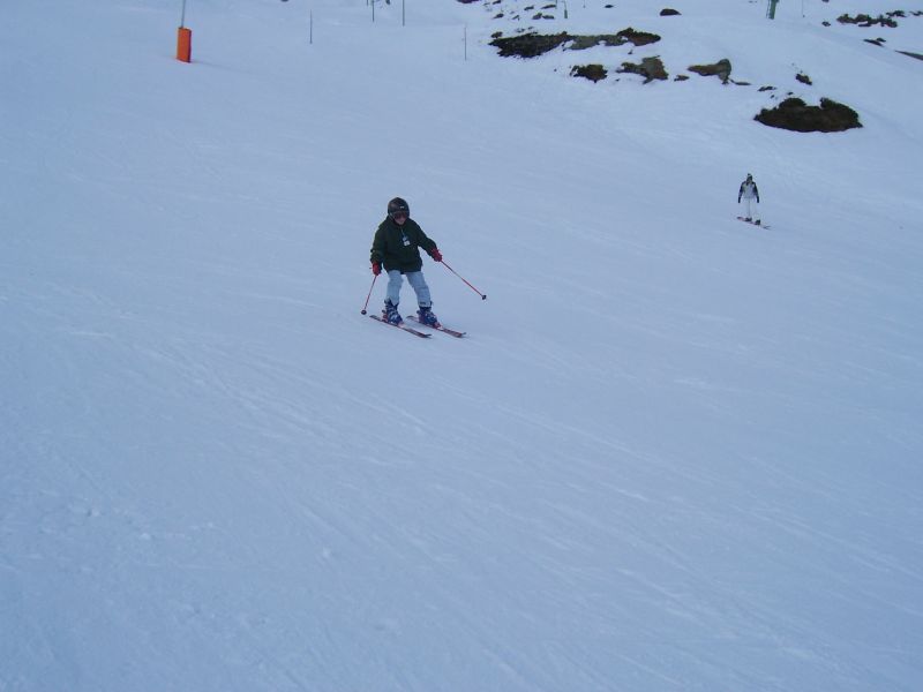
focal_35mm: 36
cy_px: 346
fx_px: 960
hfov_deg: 51.4
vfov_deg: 39.7
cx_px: 462
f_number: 4.5
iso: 80
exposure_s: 1/500
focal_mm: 6.2
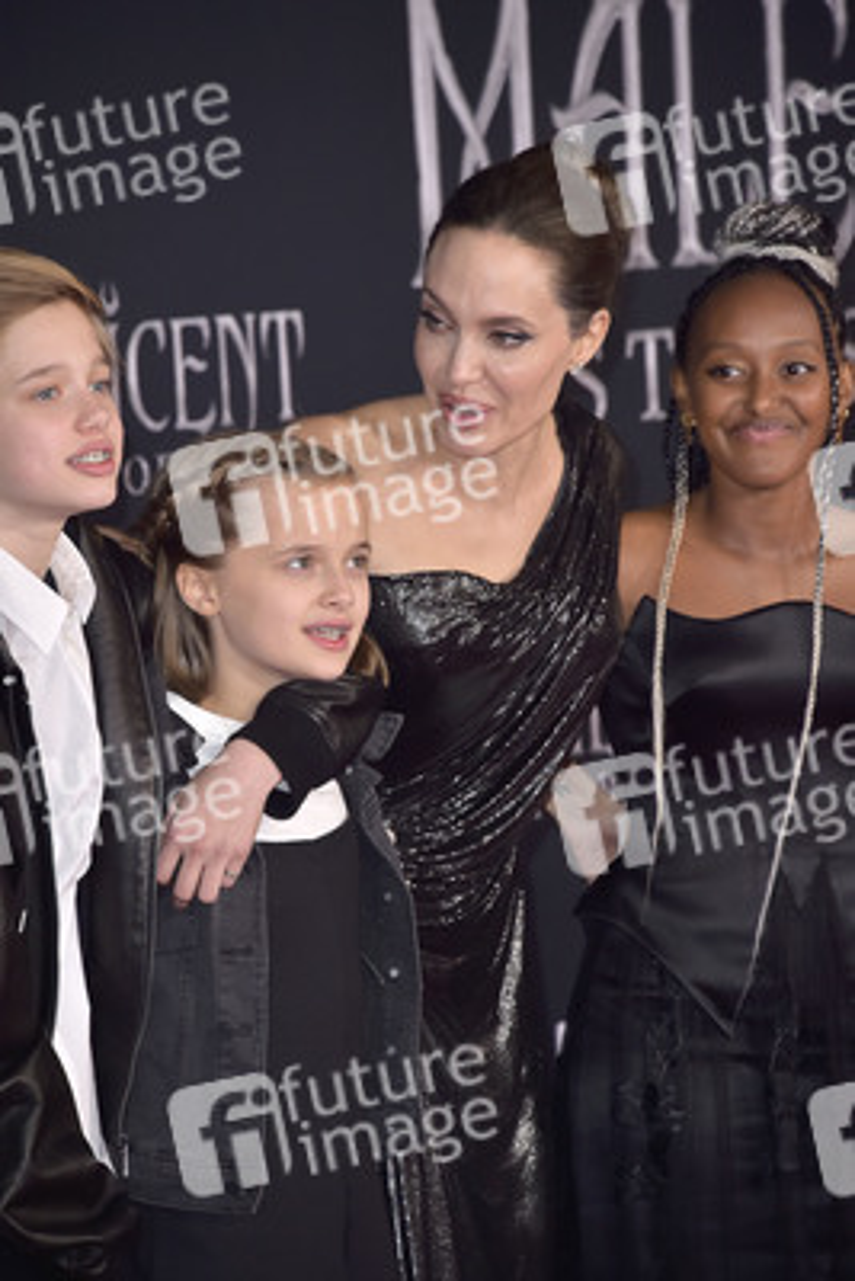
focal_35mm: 300
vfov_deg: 6.9
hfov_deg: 4.6
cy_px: 640
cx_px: 428
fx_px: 10677
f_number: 7.1
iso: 800
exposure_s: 1/250
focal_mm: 300
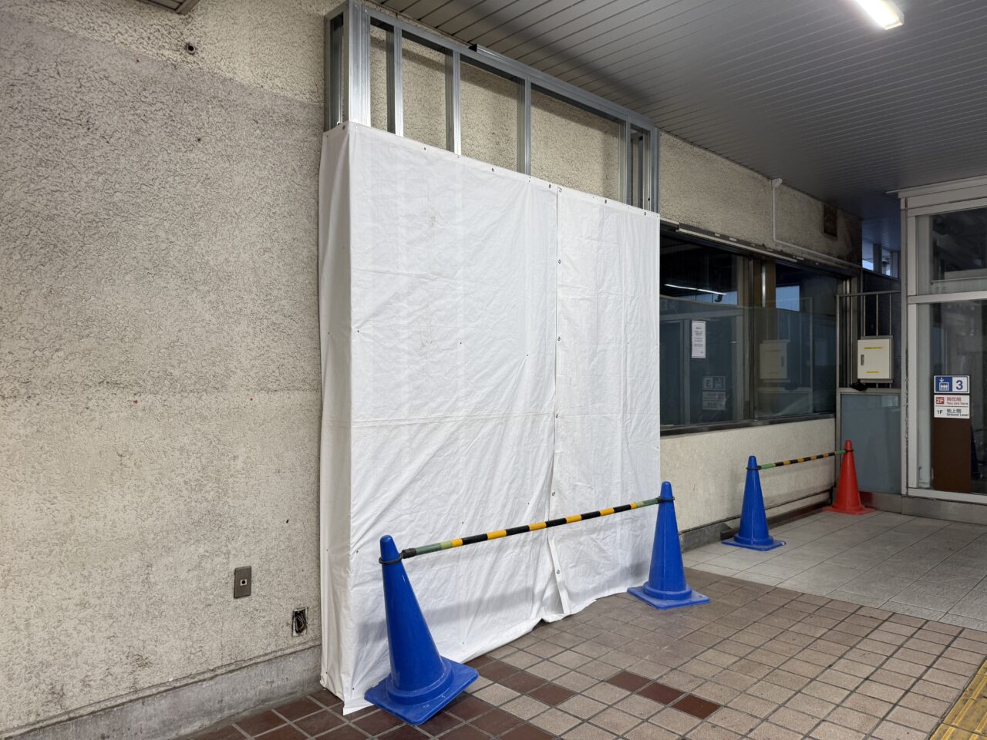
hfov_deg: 71.6
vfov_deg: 56.8
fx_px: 684
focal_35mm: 24
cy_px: 370
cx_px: 494
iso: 64
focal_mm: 6.76
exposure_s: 1/100
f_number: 1.78
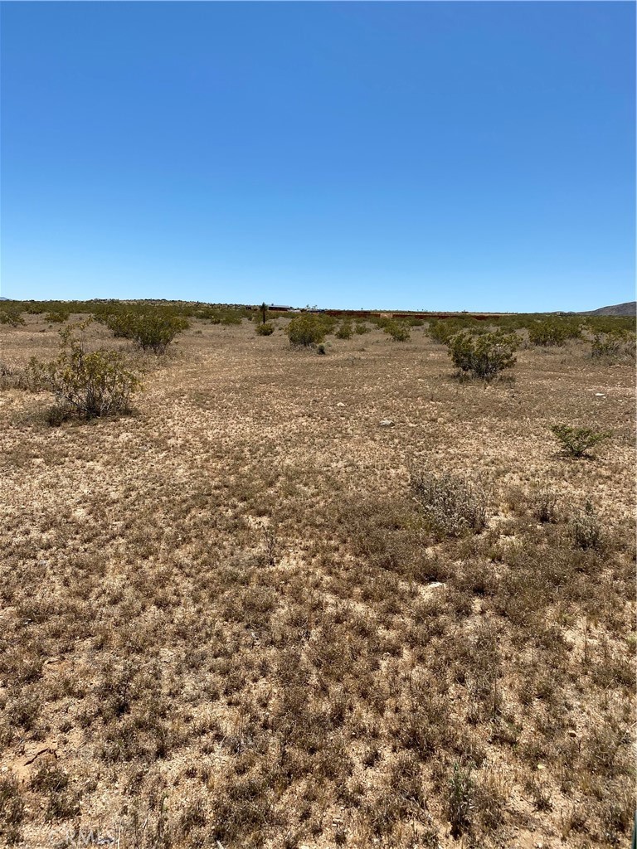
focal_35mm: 26
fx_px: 638
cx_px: 318
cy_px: 424
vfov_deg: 67.3
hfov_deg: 53.1
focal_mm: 4.25
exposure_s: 1/4464
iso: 32
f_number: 1.8
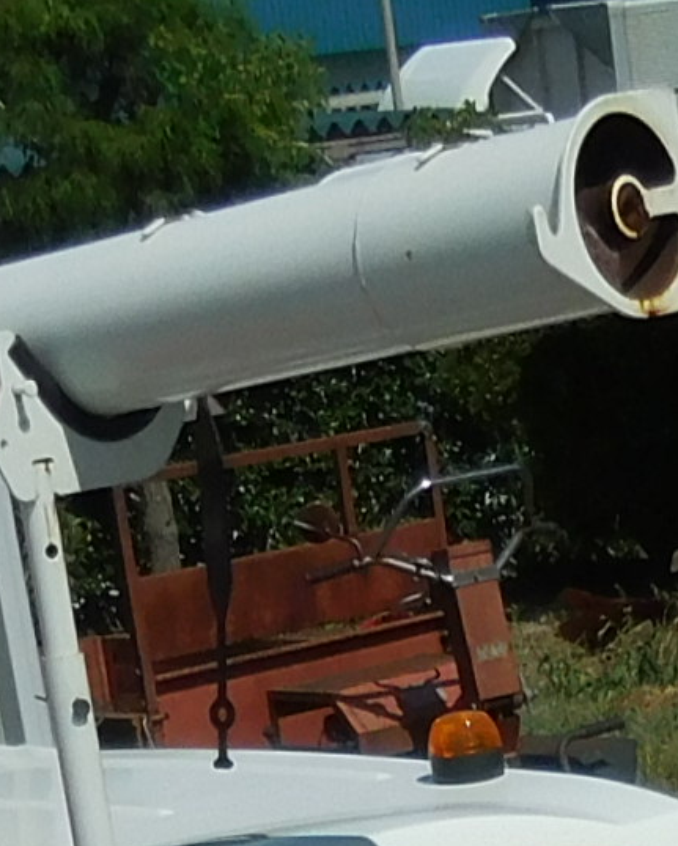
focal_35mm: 148
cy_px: 1772
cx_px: 661
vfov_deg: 11.5
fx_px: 3709
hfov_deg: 10.4
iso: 125
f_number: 6.6
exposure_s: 1/1250
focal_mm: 4.5
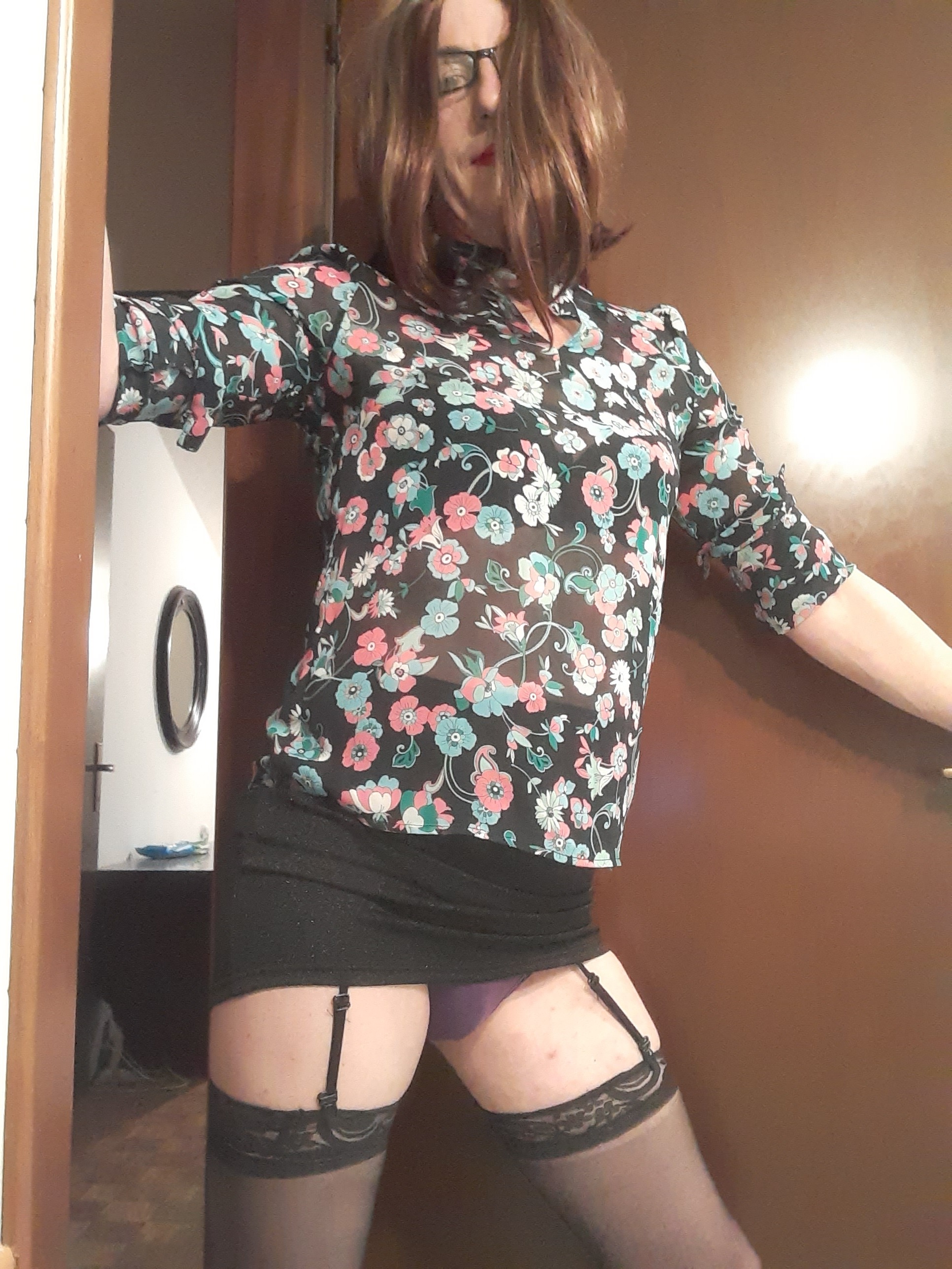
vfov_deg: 56.8
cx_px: 476
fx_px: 1173
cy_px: 634
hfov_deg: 44.2
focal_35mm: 32
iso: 640
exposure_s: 1/13
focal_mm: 2.66
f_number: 2
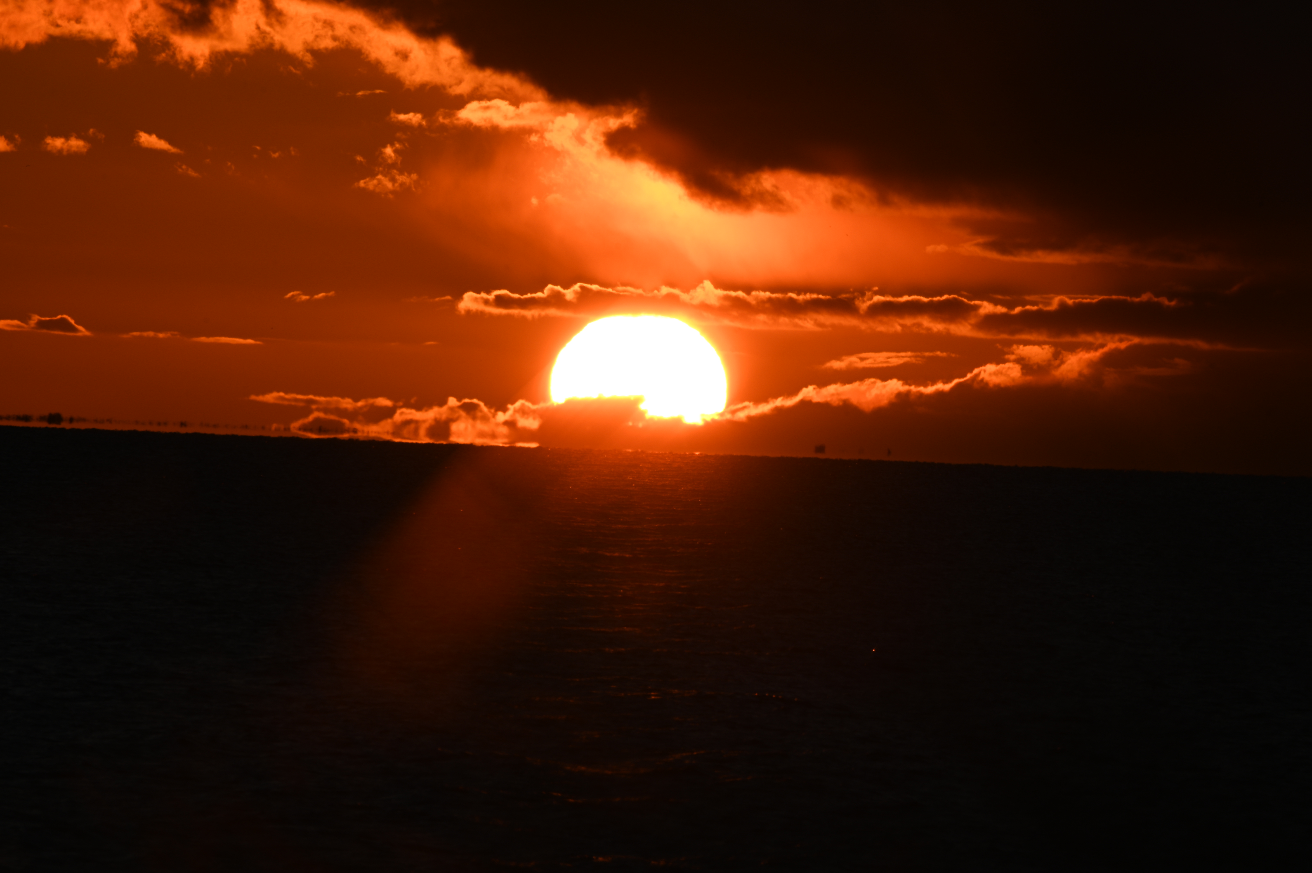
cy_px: 436
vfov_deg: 2.7
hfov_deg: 4.1
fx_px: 18210
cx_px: 656
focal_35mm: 500
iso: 100
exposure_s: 1/500
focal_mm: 500
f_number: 16
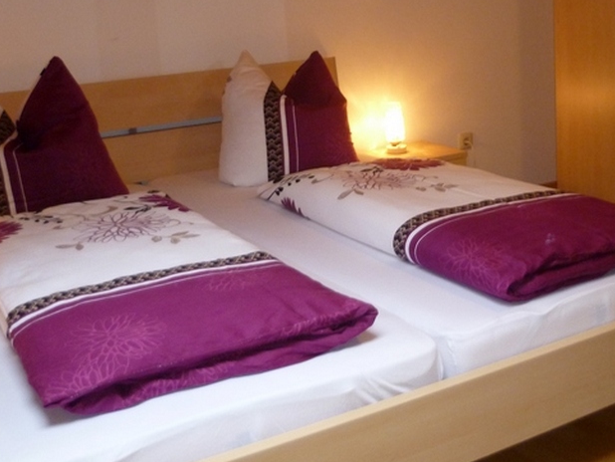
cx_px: 399
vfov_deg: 27.2
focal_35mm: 53
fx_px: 942
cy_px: 115
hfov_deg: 35.9
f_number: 3
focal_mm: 5.7
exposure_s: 1/30
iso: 250
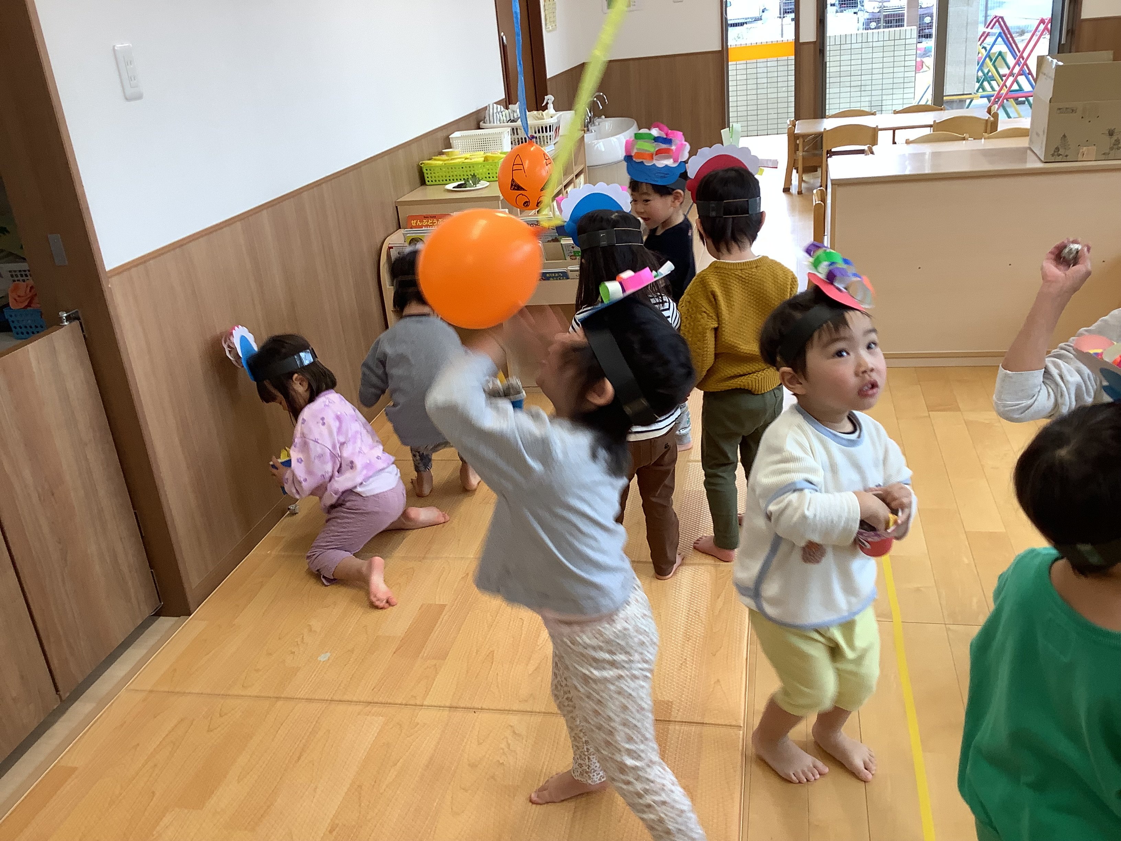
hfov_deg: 58.4
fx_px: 1004
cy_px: 420
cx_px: 560
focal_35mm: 31
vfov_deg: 45.4
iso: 50
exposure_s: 1/50
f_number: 2.4
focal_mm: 3.3
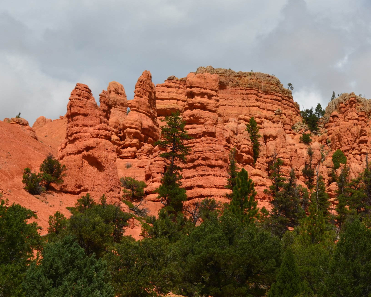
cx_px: 197
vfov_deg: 21.0
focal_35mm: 73
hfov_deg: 26.1
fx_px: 802
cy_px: 151
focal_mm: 34
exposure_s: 1/200
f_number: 11
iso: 100
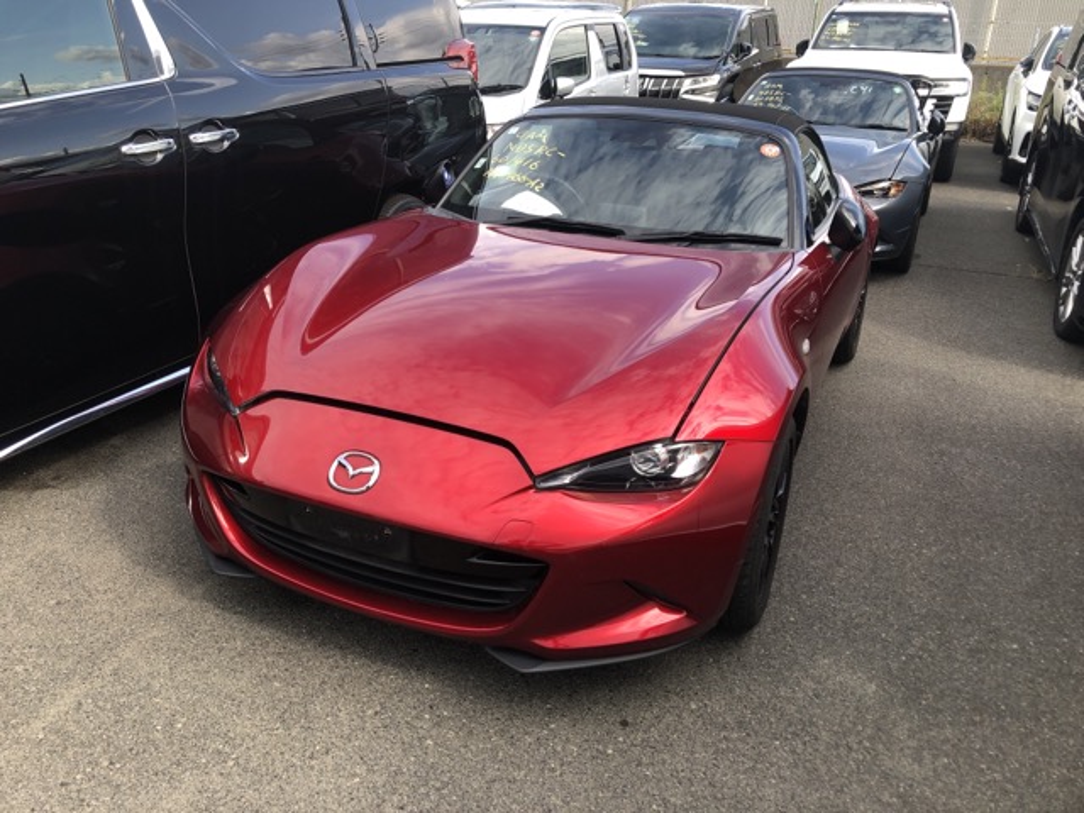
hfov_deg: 63.4
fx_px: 877
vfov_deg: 49.7
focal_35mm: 28
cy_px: 406
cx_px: 542
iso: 20
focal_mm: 3.99
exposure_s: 1/363
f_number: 1.8
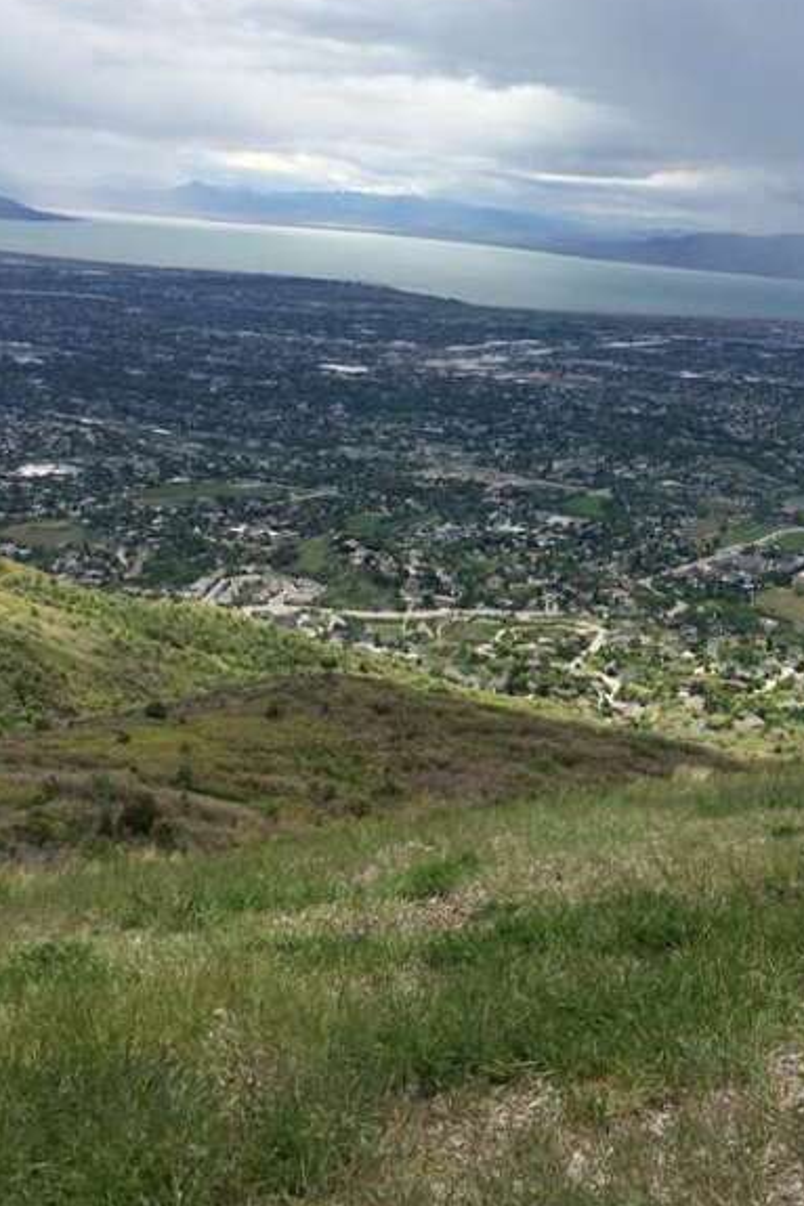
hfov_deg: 31.6
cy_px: 539
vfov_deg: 46.3
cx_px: 554
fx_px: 1408
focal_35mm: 42
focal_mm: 4.15
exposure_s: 1/2053
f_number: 2.2
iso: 32
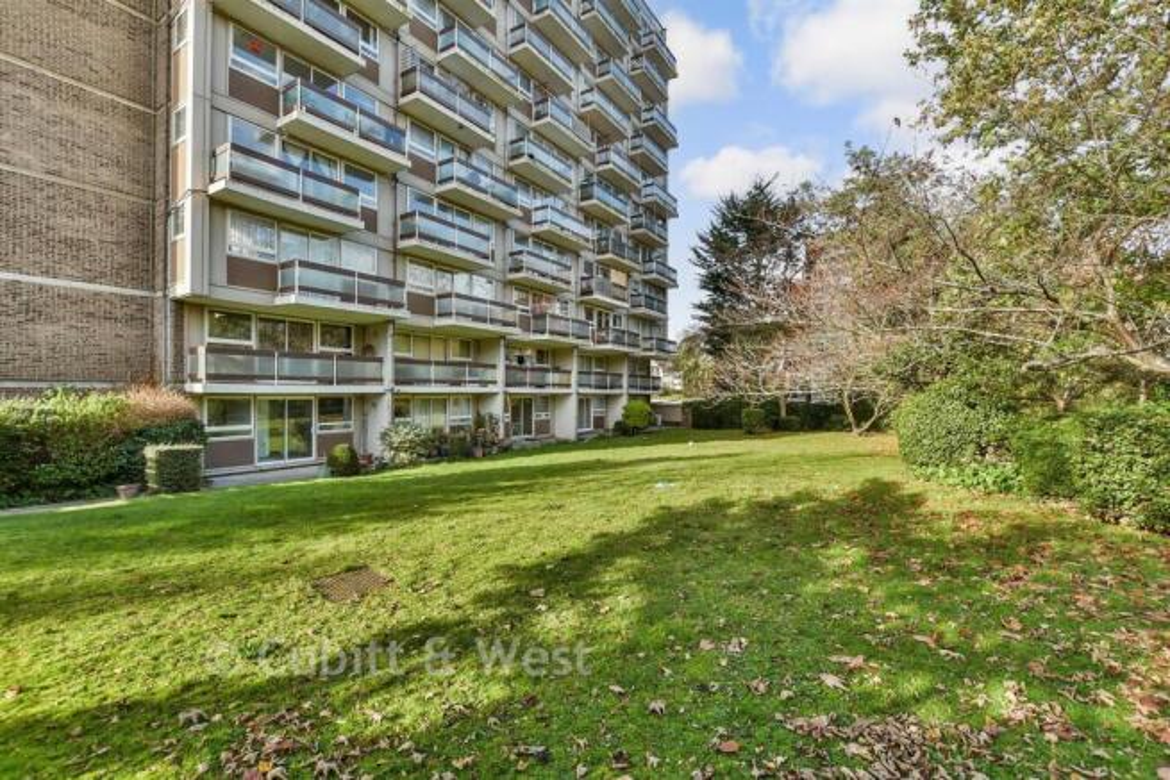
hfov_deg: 100.4
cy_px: 390
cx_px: 585
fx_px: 488
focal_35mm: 15
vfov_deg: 77.4
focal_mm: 10
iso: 160
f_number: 8
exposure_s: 1/50
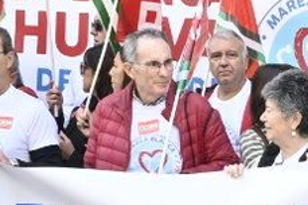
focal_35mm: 168
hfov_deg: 11.6
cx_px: 503
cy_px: 134
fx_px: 1435
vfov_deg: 8.1
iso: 500
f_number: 5
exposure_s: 1/320
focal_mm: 16
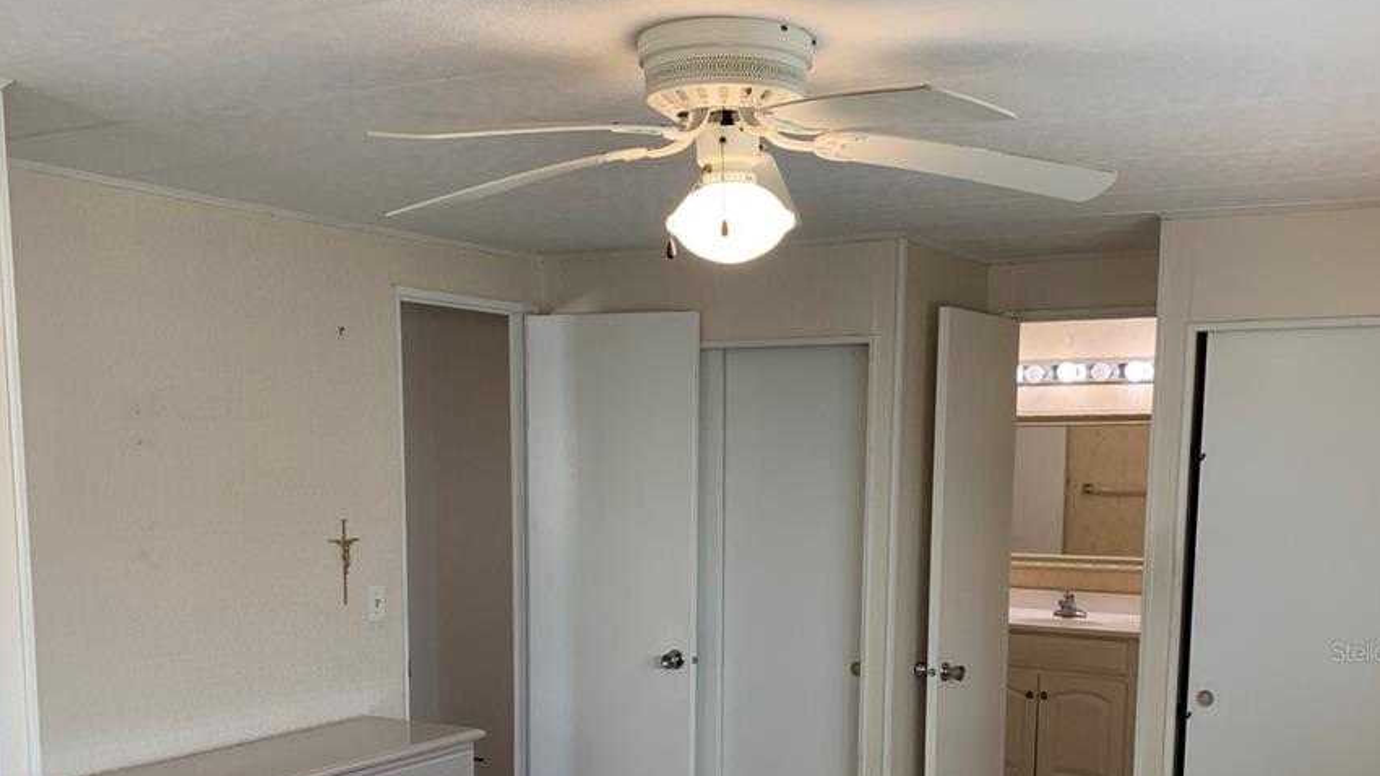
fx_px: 1464
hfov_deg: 50.5
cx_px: 716
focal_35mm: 40
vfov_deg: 28.9
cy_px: 651
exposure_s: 1/60
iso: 50
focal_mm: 4.25
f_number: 1.8
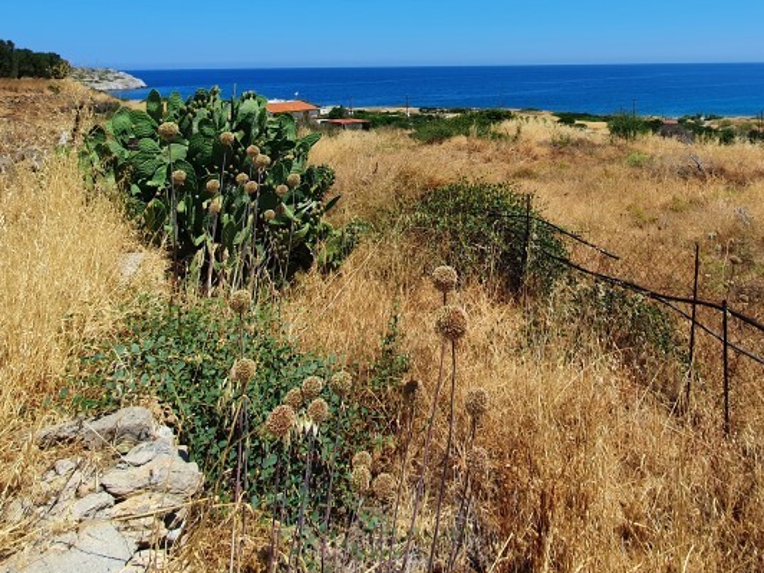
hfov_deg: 68.0
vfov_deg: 47.5
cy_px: 27
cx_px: 491
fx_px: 552
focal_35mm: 25
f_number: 2.2
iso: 50
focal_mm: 1.8
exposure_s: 1/1432
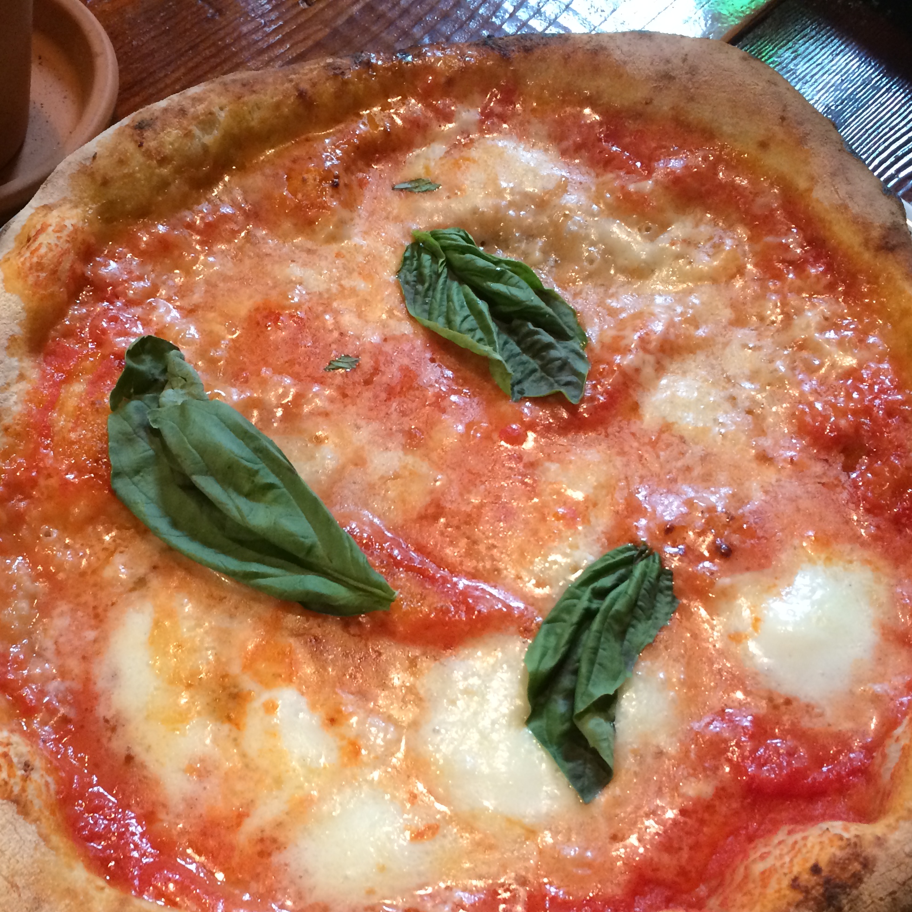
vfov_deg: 38.1
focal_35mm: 44
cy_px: 566
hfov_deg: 38.3
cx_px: 420
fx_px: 1312
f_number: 2.2
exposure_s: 1/30
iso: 160
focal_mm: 4.12
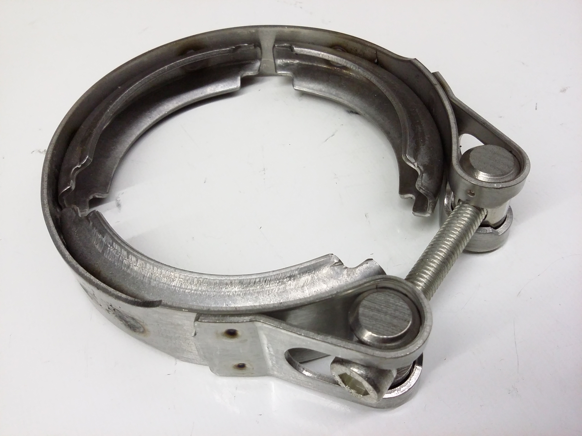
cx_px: 291
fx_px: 538
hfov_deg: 56.8
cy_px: 218
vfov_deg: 44.2
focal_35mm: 32
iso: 160
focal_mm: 3.4
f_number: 2.4
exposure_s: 1/15
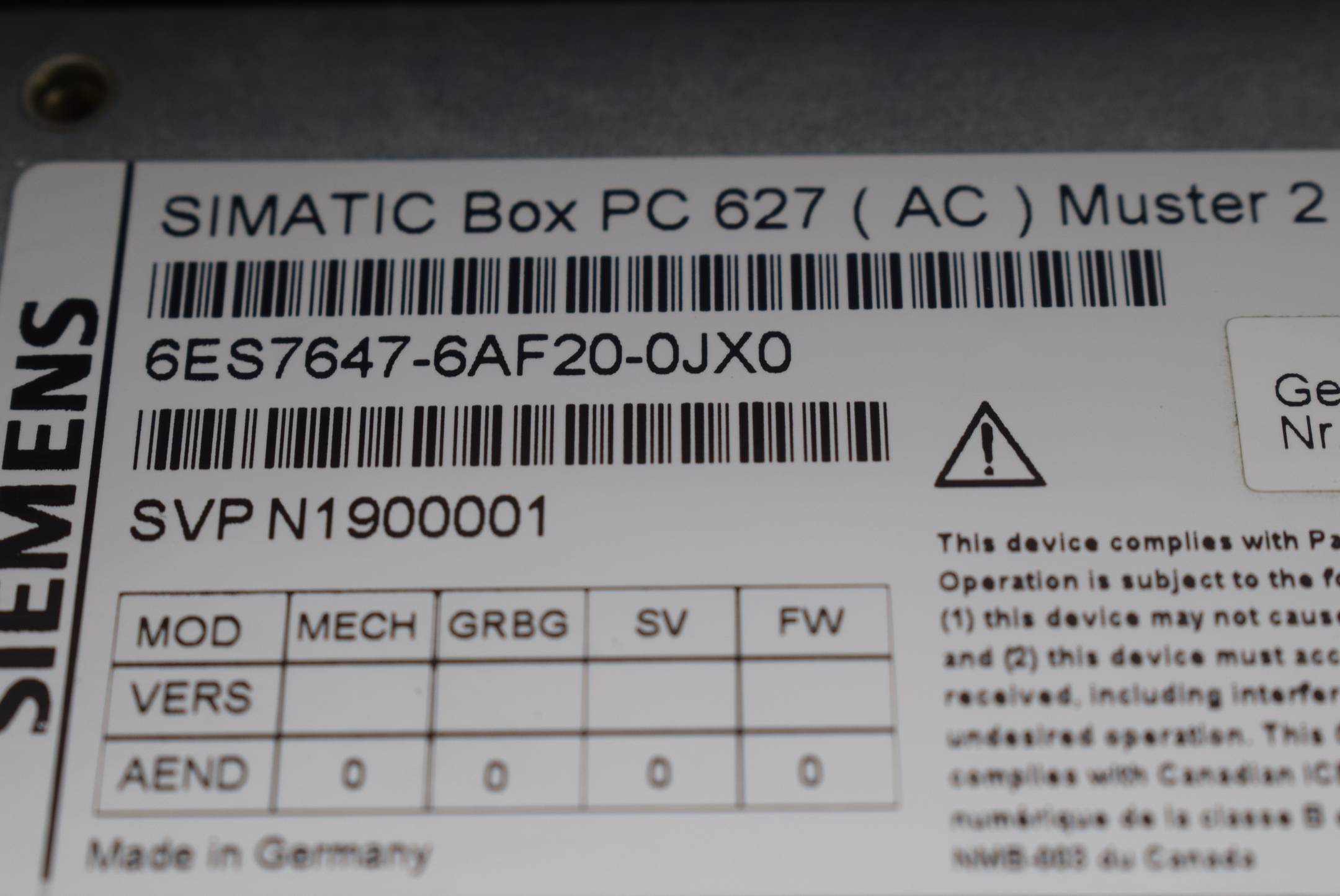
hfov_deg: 26.0
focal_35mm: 78
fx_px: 2906
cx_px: 670
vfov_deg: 17.5
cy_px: 448
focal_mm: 52
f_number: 8
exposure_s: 1/180
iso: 400
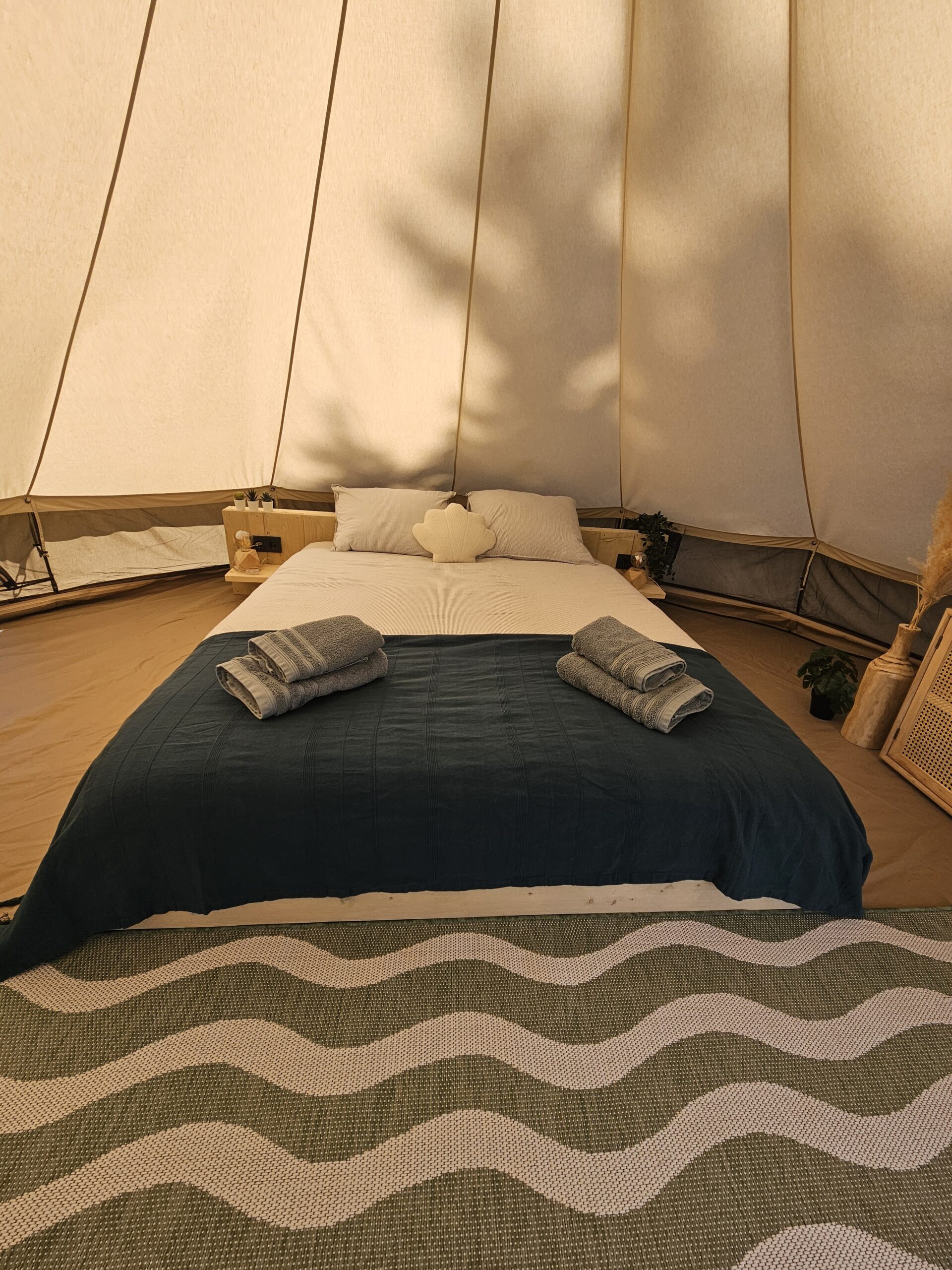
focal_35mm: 13
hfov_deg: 89.9
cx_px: 476
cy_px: 635
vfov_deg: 106.2
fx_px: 477
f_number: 2.2
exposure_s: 1/458
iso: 50
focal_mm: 2.2
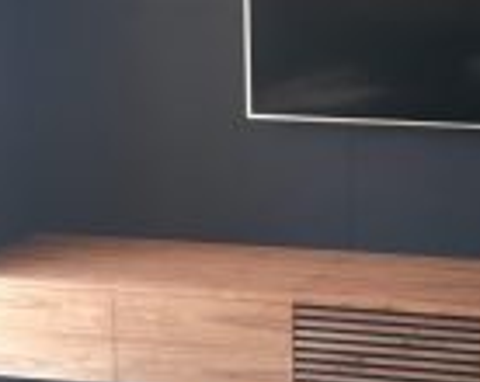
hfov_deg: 18.3
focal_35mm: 103
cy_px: 35
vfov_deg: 14.8
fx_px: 1461
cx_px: 461
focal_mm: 4.15
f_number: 2.2
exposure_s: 1/33
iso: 80
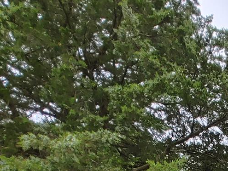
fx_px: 409
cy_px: 316
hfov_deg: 25.6
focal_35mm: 62
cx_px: 316
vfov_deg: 18.2
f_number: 1.9
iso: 50
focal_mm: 1.78
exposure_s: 1/186
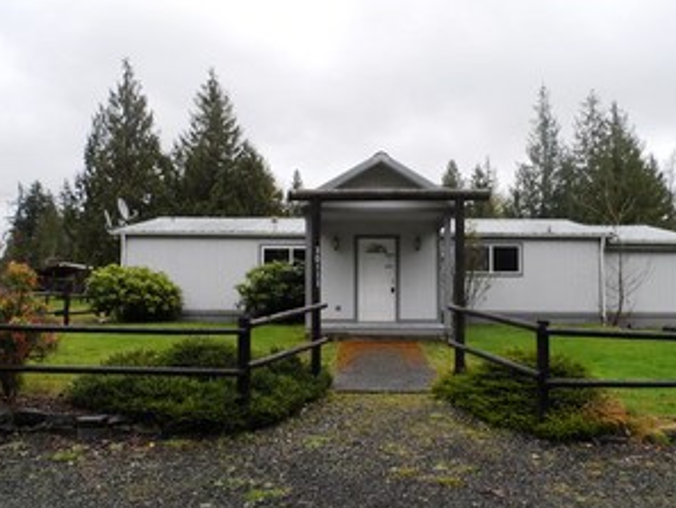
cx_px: 357
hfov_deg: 63.4
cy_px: 273
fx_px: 547
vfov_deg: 49.7
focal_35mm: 28
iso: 120
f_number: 3.2
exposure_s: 1/500
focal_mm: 4
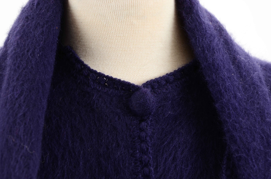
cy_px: 90
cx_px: 136
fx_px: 654
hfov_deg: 23.4
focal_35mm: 87
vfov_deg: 15.6
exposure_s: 1/80
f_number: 7.1
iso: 160
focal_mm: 58
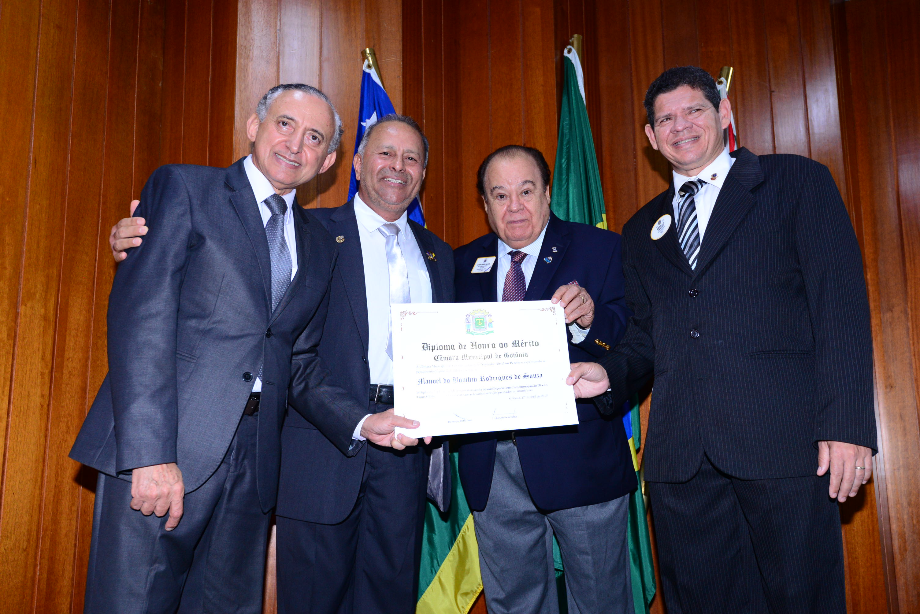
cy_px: 307
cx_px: 460
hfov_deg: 54.4
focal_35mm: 35
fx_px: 895
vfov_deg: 37.9
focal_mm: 35
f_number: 5
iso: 1600
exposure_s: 1/125
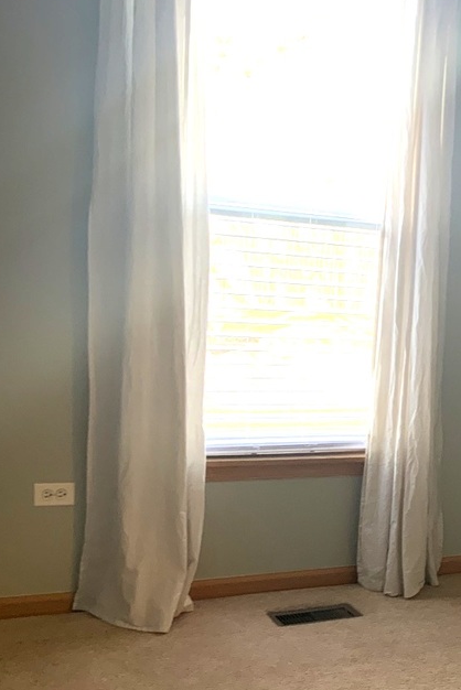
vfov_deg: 37.7
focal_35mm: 52
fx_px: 998
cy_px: 473
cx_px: 441
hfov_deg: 25.0
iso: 80
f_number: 1.8
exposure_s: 1/60
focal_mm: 3
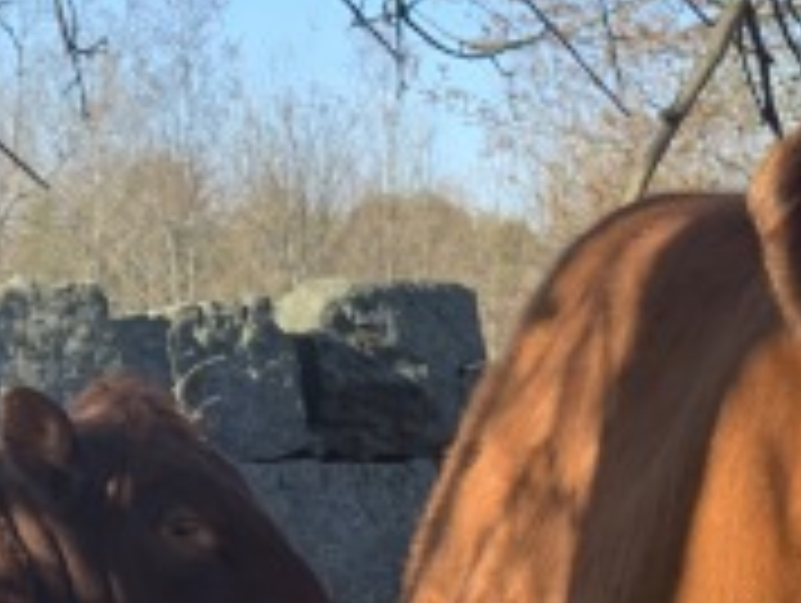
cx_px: 783
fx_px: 3383
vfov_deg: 10.1
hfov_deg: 13.3
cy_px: 659
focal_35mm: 146
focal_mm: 6
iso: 16
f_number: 2.4
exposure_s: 1/155
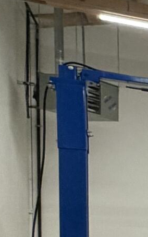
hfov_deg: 6.7
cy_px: 266
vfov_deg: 20.2
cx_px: 708
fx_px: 632
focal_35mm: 98
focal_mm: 2.22
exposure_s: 1/120
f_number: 2.2
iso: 200
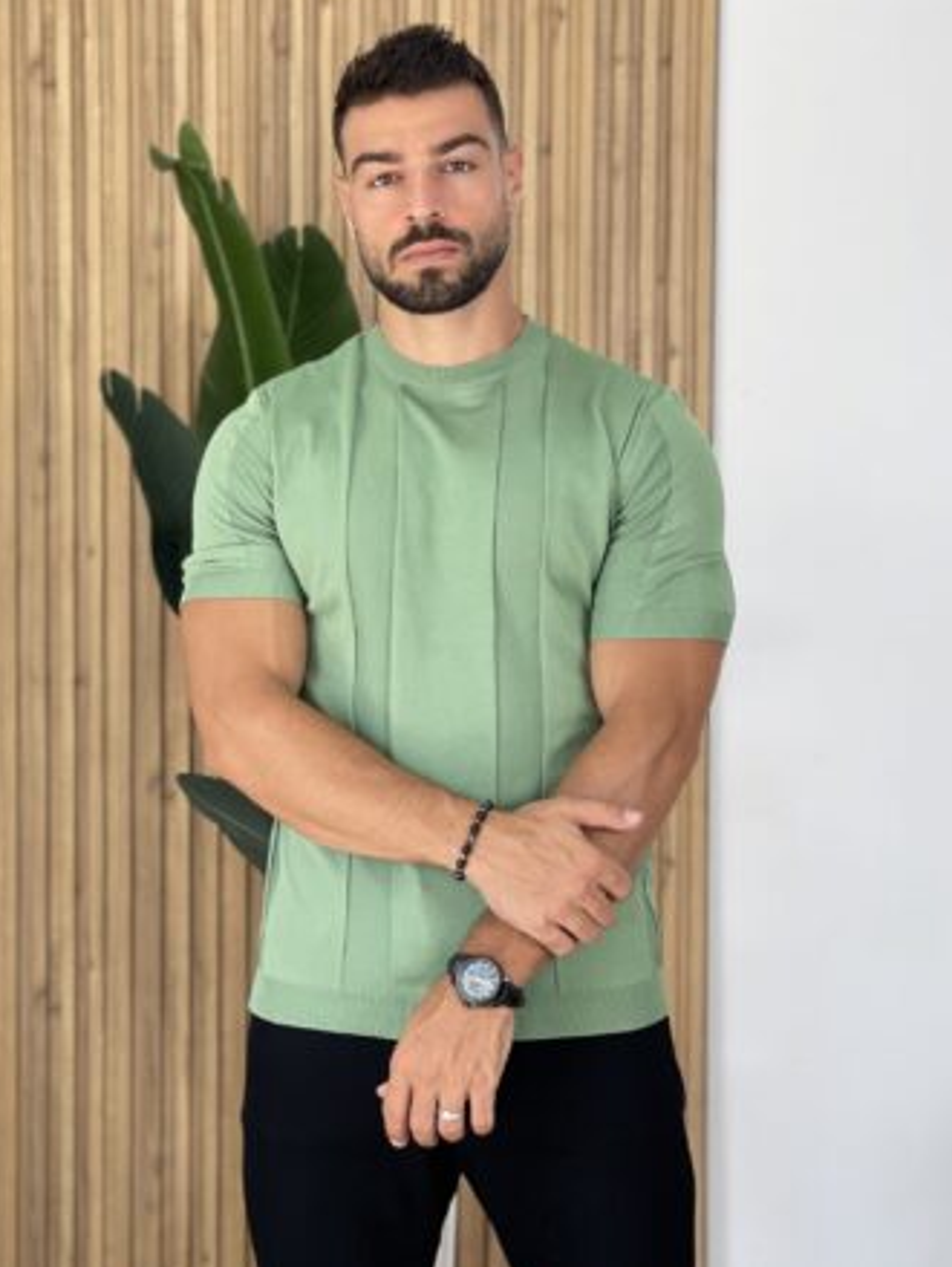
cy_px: 603
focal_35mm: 71
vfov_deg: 27.4
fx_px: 2600
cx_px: 378
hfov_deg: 20.7
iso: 50
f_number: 2
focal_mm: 6
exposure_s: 1/100
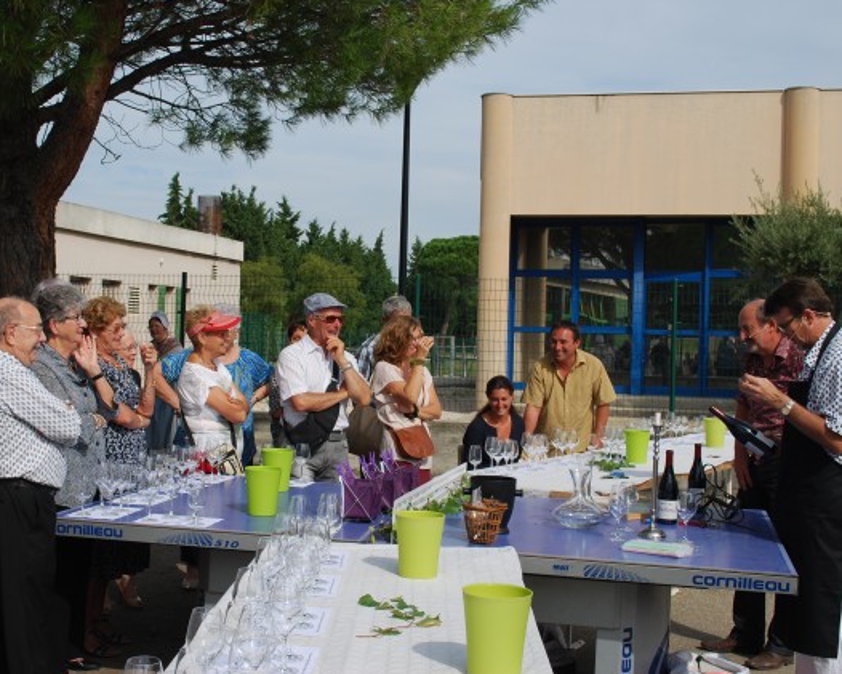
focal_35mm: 48
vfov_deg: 31.5
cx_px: 355
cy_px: 335
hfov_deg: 38.7
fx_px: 1196
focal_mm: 28
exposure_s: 1/250
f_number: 8
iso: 100
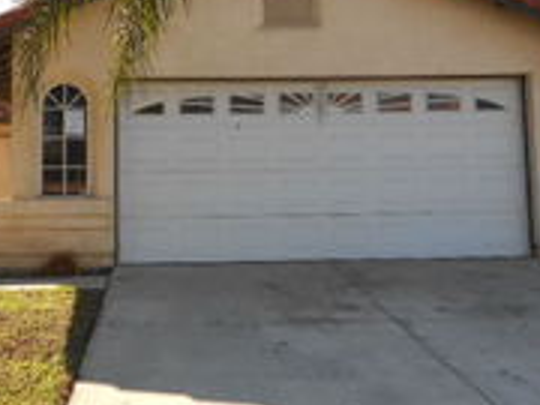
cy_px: 105
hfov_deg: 37.8
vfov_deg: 28.7
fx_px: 780
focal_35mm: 50
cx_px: 183
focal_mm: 4.6
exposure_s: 1/500
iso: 80
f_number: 3.2
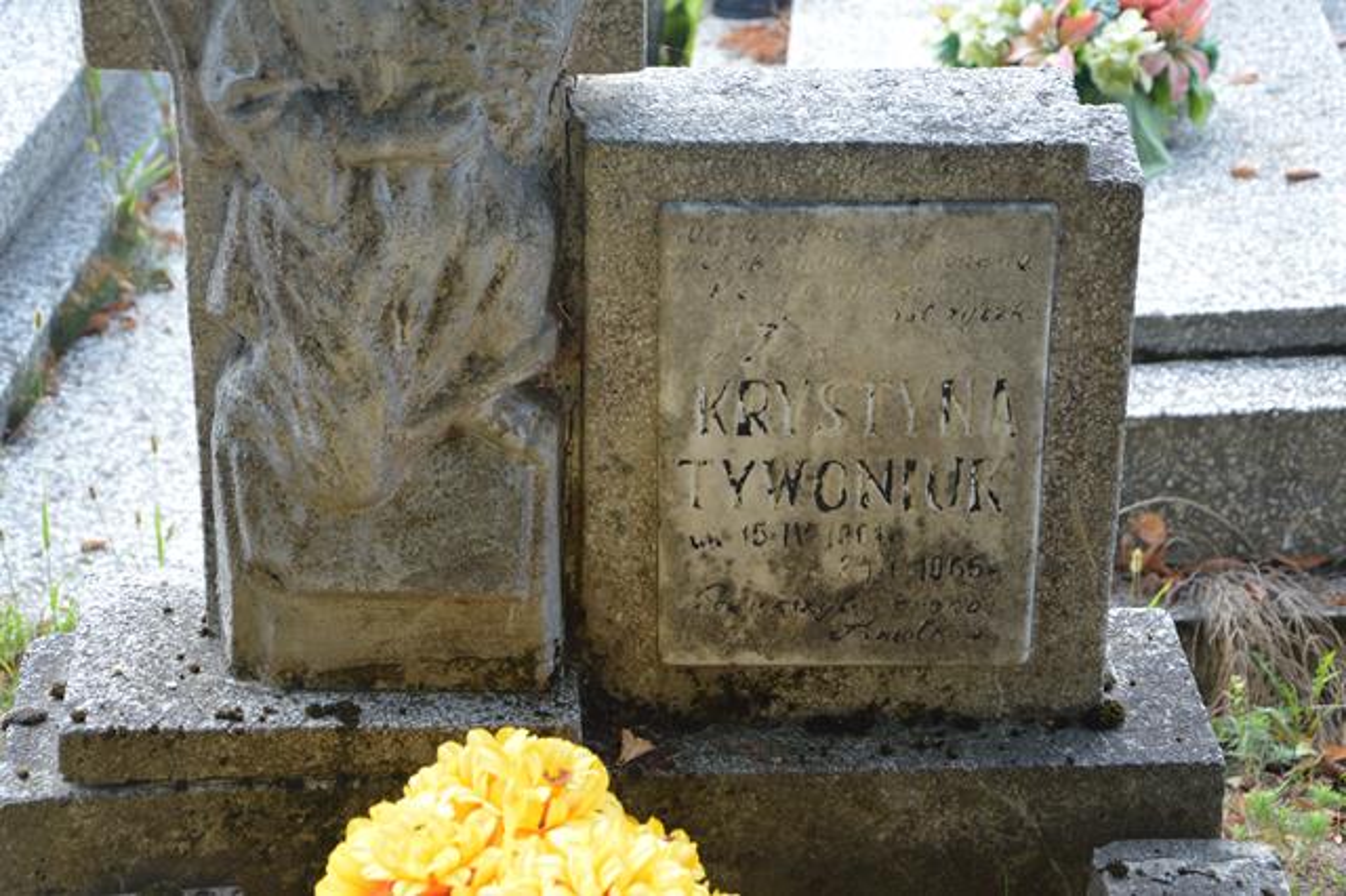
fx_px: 3251
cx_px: 673
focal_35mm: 87
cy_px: 448
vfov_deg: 15.7
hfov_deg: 23.4
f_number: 5.6
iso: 280
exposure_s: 1/125
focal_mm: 58
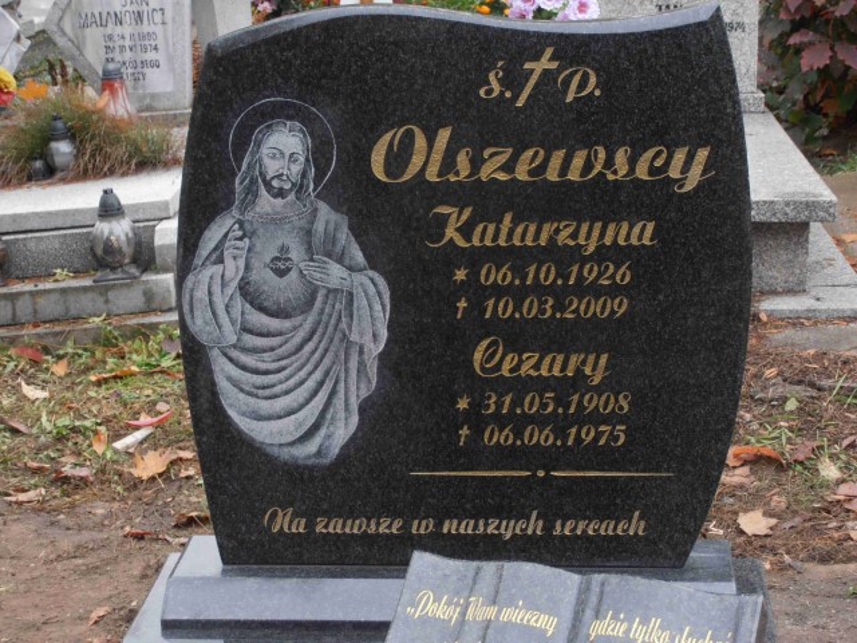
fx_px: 2179
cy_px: 322
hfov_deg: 22.3
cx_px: 428
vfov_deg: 16.8
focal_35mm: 88
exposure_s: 1/60
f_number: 5.1
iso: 125
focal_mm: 15.51
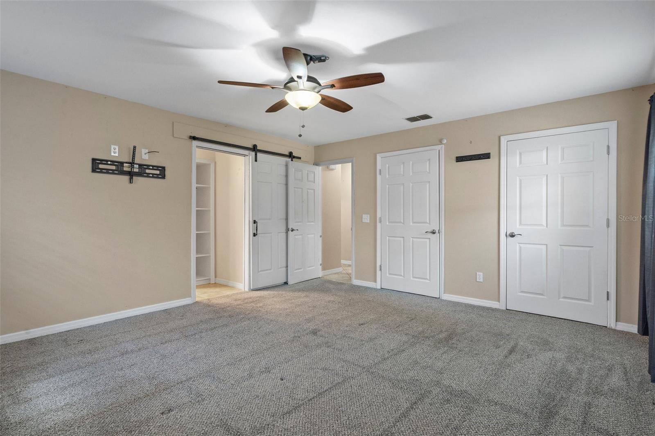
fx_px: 309
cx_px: 328
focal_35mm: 17
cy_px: 218
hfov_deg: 93.3
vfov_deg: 70.4
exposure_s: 4
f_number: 8
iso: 400
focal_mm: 17
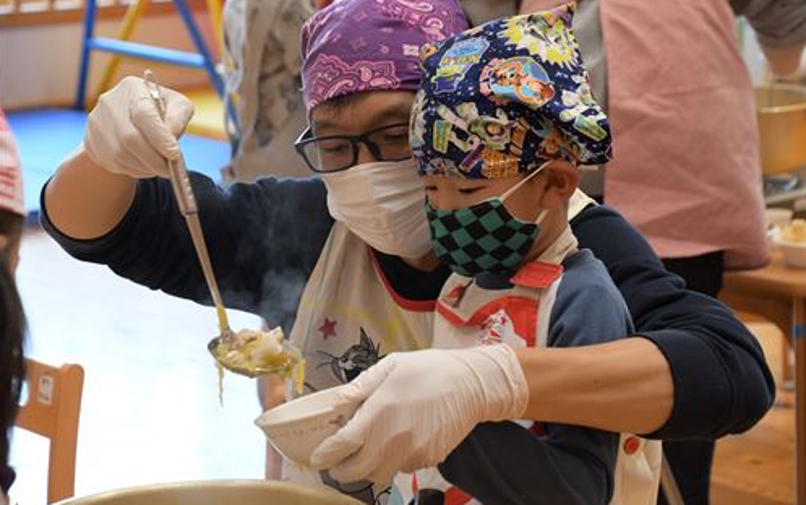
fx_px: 2703
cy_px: 246
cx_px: 402
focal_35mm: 123
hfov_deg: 17.0
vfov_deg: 10.7
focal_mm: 80
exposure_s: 1/200
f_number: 7.1
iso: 3200
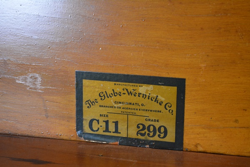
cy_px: 84
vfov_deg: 18.9
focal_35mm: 72
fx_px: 500
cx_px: 125
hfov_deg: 28.1
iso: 1400
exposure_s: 1/30
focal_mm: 48
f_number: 5.6
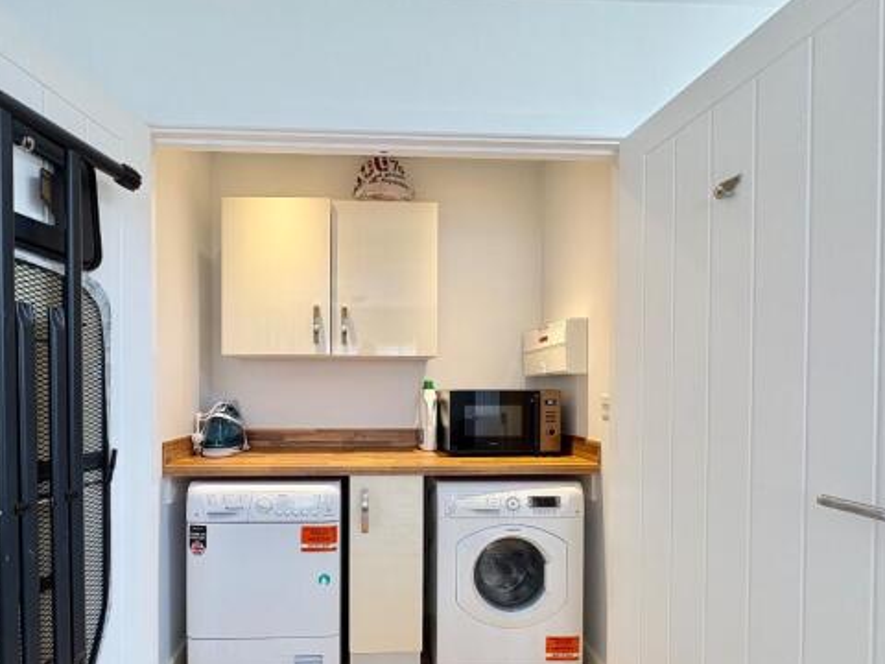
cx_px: 375
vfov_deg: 74.0
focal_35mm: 17
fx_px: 435
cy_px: 396
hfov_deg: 90.4
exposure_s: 1/50
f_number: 2.2
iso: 160
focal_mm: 2.22
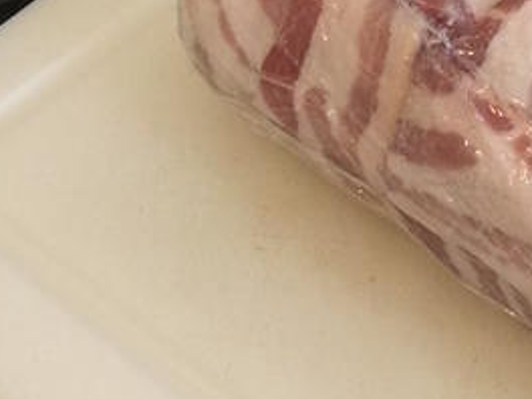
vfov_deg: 14.9
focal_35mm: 99
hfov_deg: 17.5
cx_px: 834
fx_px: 1521
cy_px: 124
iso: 40
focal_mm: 4.15
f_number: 2.2
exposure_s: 1/15
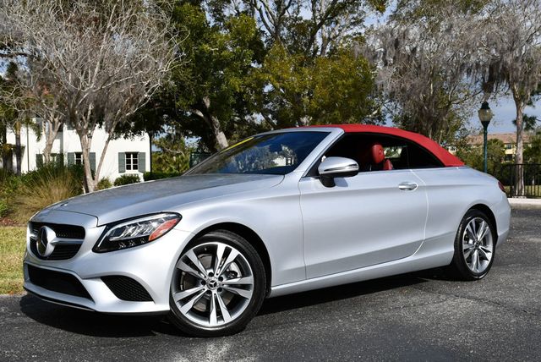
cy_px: 181
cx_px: 270
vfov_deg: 30.6
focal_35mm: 44
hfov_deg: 44.5
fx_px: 662
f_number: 10
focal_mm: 22
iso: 100
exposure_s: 1/400
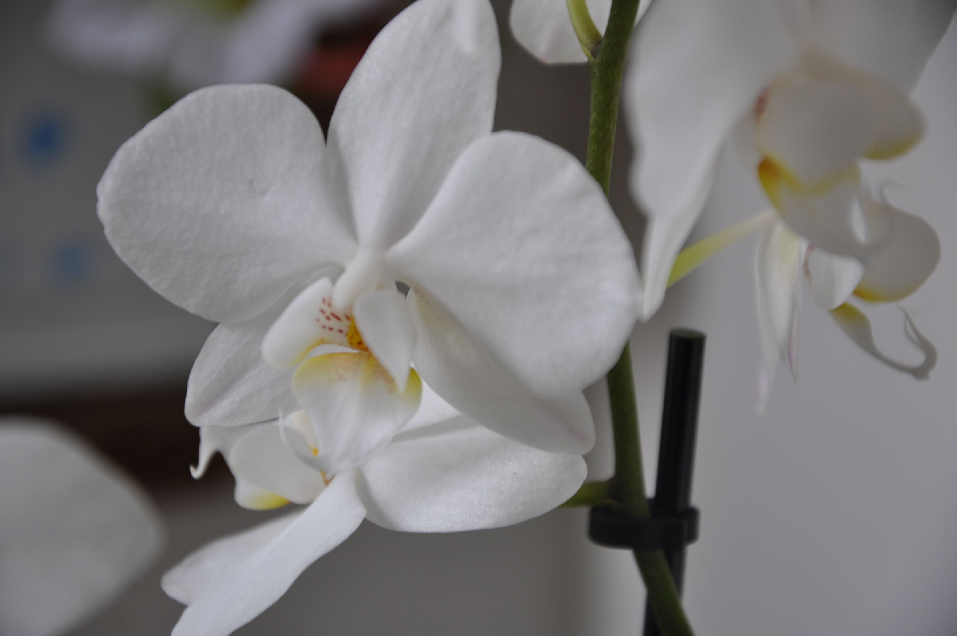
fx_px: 4182
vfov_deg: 8.7
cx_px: 478
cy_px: 318
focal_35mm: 158
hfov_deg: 13.1
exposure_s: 1/15
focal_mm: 105
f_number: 5.6
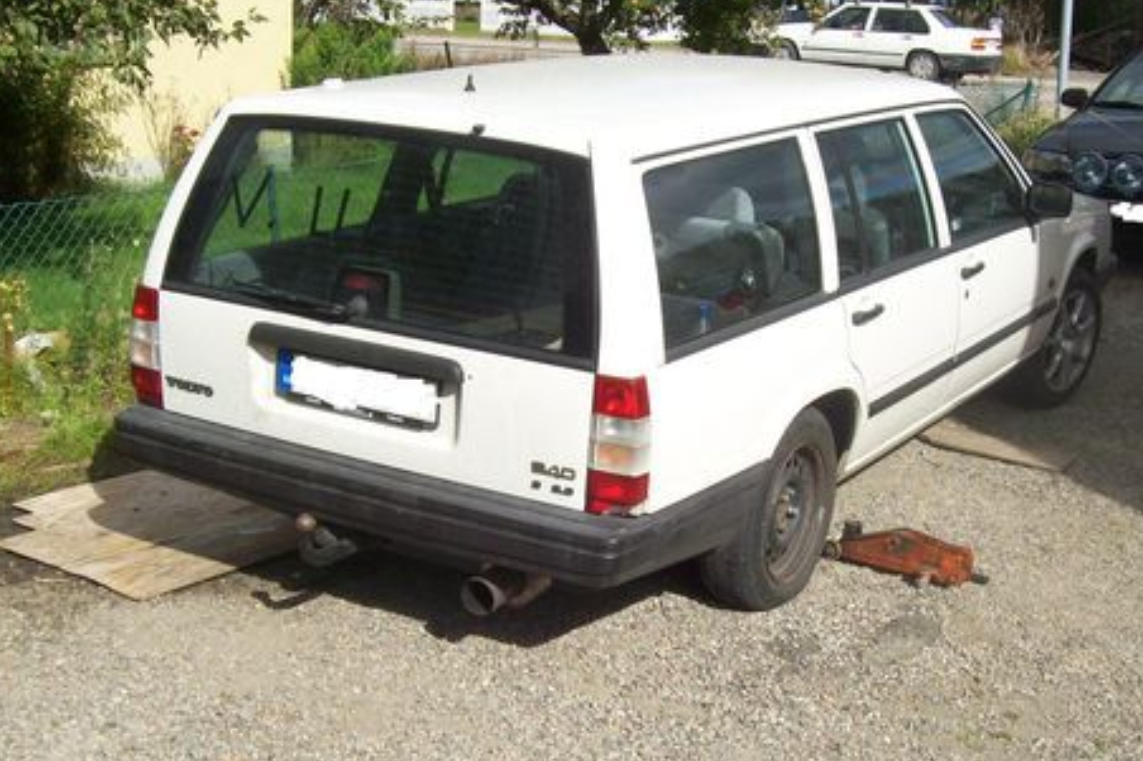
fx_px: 1682
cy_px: 490
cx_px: 579
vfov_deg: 25.4
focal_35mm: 53
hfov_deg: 37.5
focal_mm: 6
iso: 80
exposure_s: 1/700
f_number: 4.8
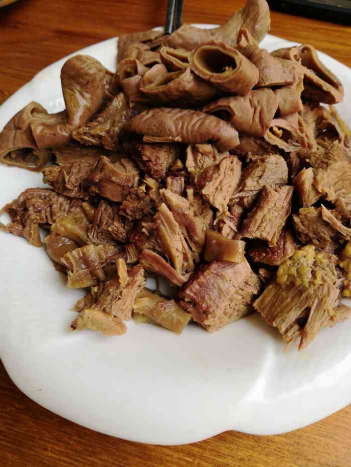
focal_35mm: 27
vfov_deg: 65.3
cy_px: 234
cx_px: 176
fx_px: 365
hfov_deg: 51.4
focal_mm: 3.95
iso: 80
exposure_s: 1/100
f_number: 1.8
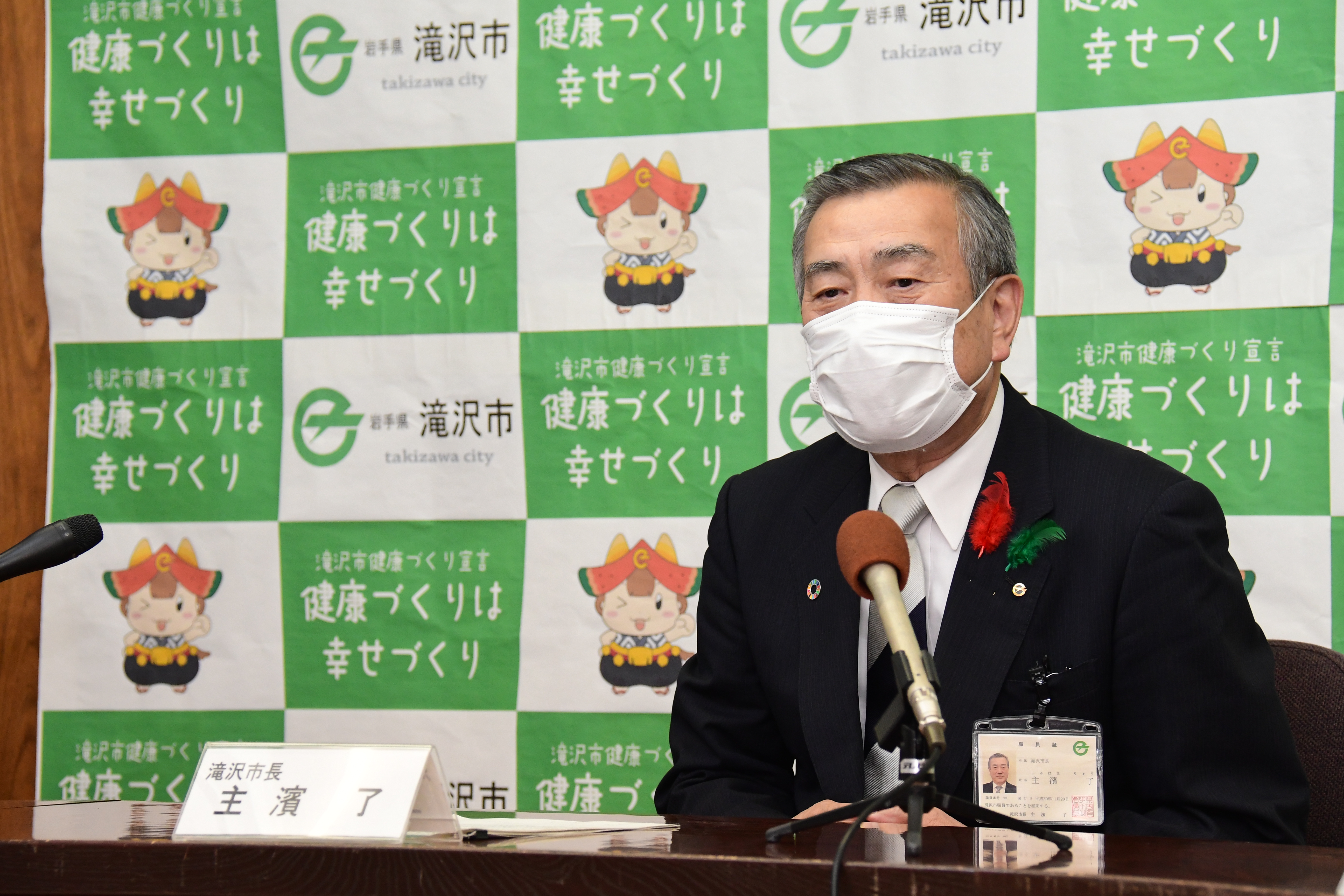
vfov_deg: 9.1
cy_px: 448
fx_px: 5600
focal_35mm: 150
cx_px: 672
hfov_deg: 13.7
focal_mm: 100
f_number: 6.3
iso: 2200
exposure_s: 1/250
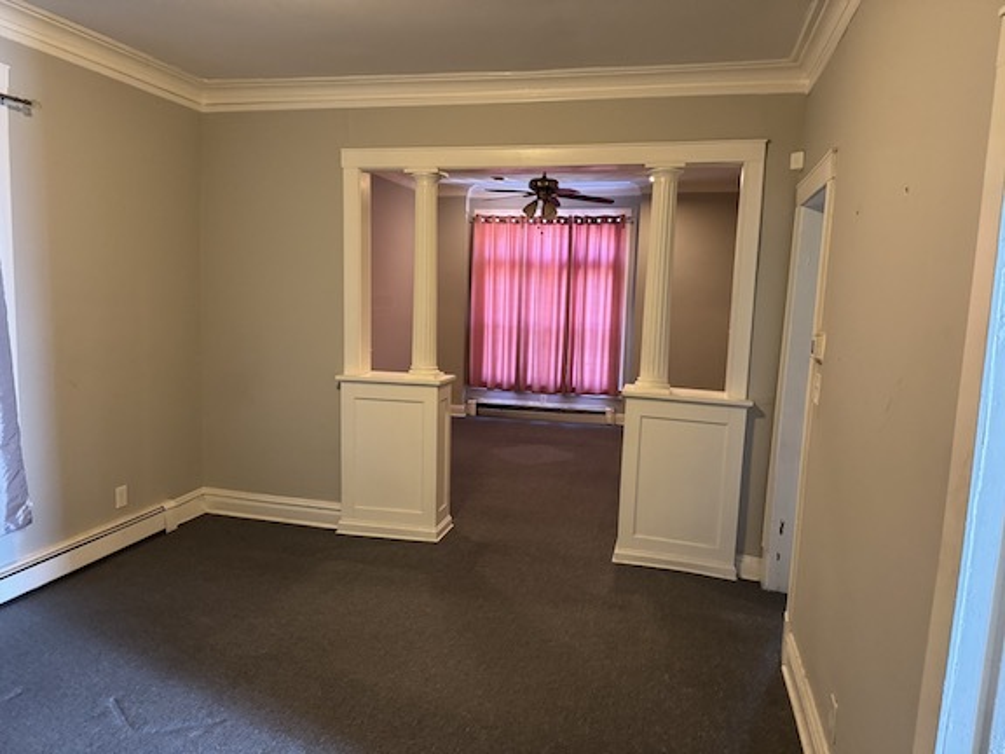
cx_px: 502
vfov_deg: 56.8
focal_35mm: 24
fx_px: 697
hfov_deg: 71.6
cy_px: 377
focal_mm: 6.76
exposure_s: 1/60
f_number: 1.78
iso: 640
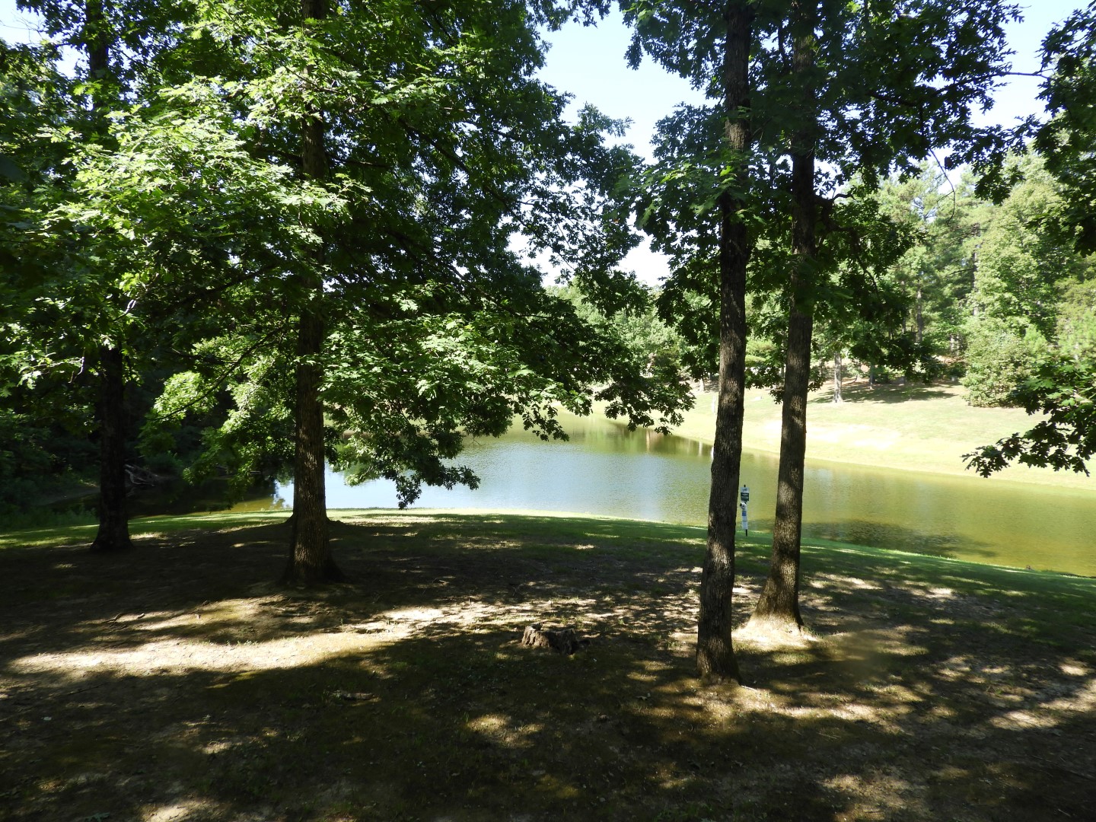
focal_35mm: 24
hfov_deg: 71.6
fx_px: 760
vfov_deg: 56.8
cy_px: 411
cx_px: 548
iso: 100
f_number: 3.3
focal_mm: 4.3
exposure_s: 1/200
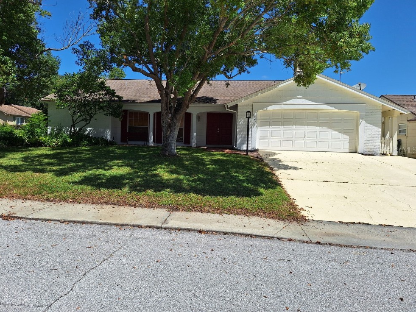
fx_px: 288
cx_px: 202
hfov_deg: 71.6
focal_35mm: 24
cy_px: 150
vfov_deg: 56.8
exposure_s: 1/4902
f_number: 1.8
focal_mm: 5.54
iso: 40
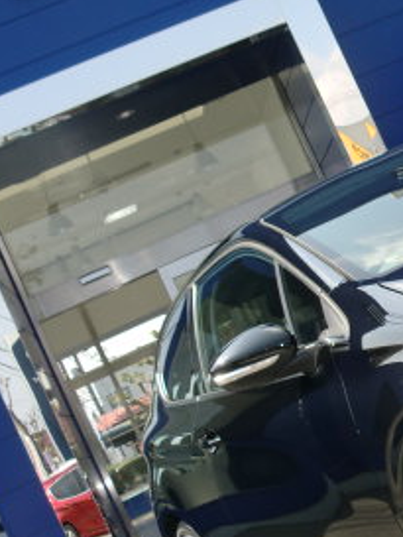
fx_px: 1272
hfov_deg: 17.2
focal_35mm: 82
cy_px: 268
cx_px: 486
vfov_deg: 23.8
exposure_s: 1/500
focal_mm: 6.3
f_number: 3.1
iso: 64
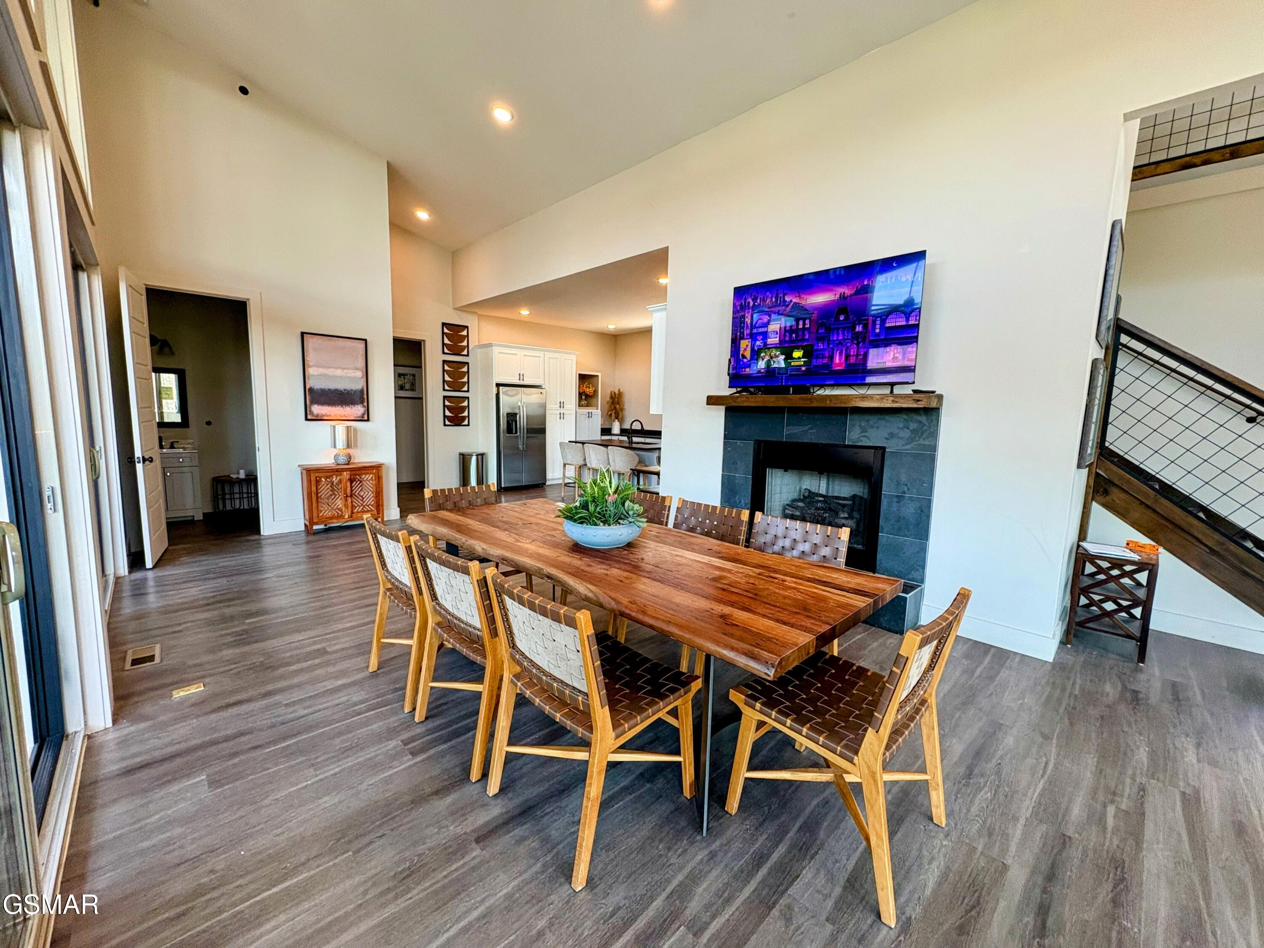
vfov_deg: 85.7
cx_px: 632
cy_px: 474
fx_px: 511
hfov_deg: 102.1
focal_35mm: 14
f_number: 2.2
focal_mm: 2.22
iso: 200
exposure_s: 1/120
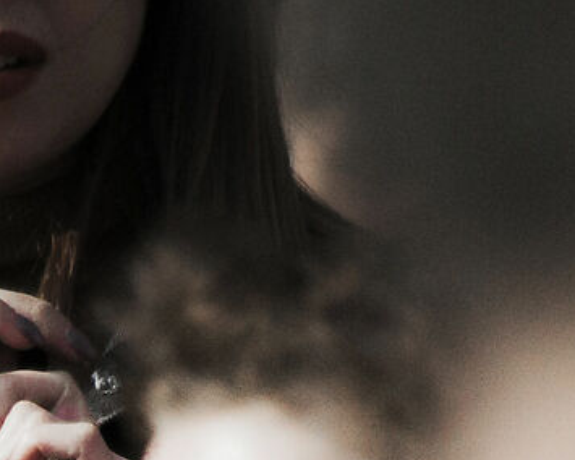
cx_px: 63
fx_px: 40485
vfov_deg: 0.7
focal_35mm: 2379
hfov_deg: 0.8
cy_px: 426
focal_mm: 250
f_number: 6.3
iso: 800
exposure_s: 1/1000
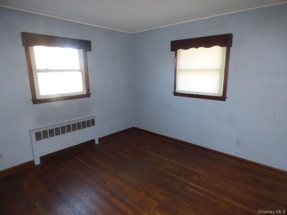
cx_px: 144
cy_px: 108
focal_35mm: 20
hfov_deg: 81.7
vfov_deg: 66.0
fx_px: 166
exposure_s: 1/60
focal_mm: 3.58
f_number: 2.8
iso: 500
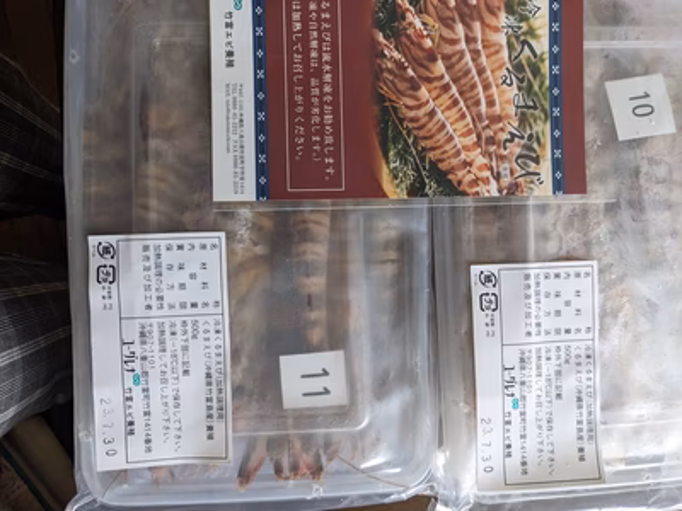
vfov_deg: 51.4
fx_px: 532
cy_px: 256
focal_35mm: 27
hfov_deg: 65.3
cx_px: 341
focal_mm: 4.38
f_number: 1.73
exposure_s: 1/25
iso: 59
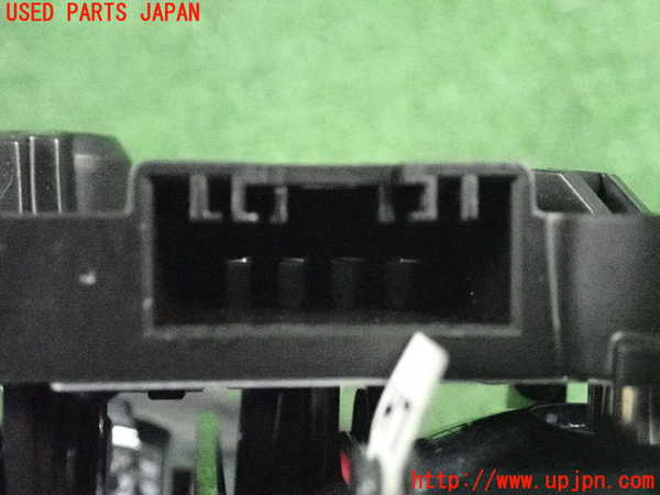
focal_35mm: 47
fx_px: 896
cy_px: 248
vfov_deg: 30.9
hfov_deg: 40.4
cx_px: 330
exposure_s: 1/100
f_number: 3.1
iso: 12800
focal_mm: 8.4
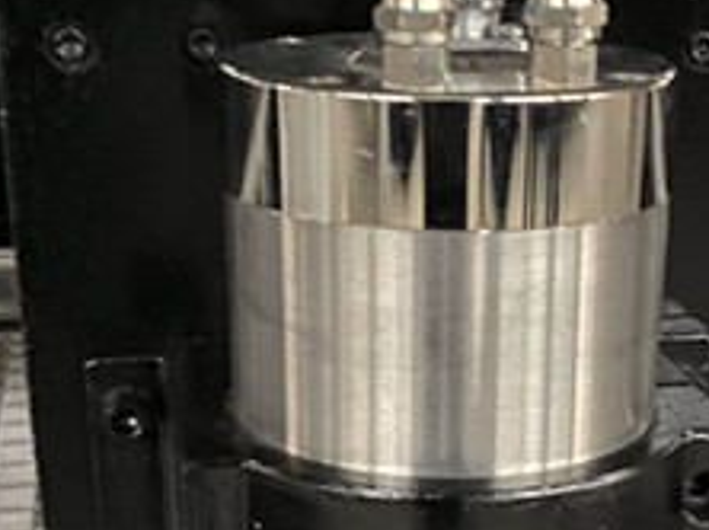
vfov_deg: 19.0
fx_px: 1534
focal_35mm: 75
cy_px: 536
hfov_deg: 25.9
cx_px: 469
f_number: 1.8
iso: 500
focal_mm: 4.25
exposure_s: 1/11
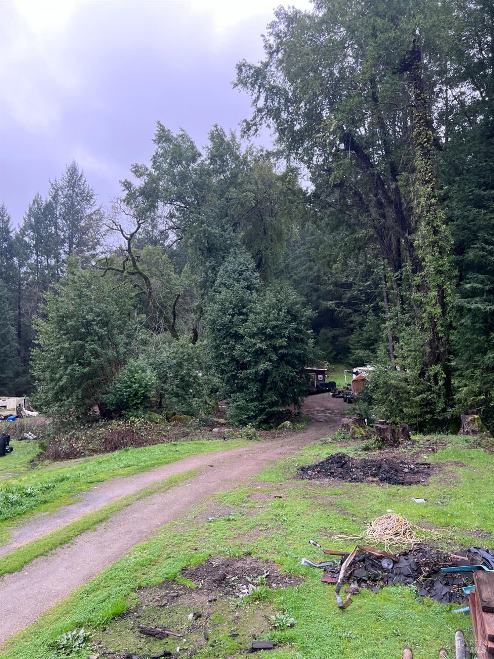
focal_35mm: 26
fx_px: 495
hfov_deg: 53.1
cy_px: 330
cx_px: 247
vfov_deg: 67.3
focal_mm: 5.7
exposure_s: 1/384
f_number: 1.5
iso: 50
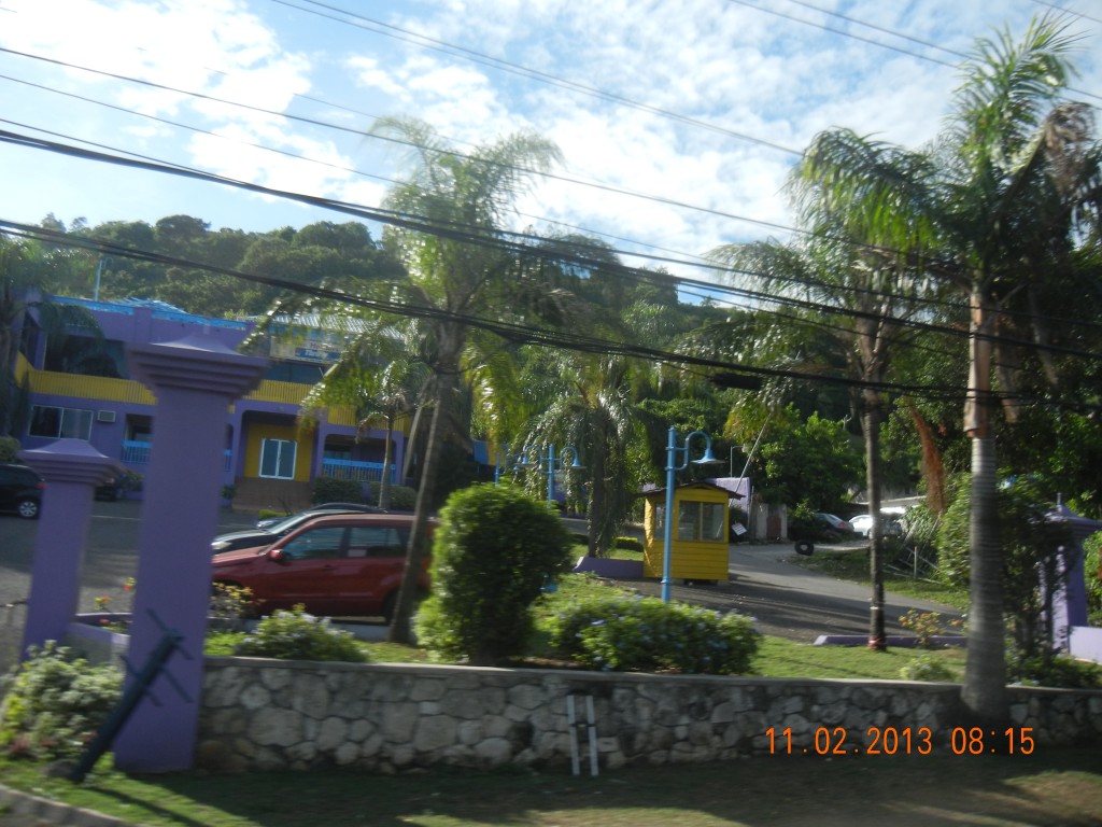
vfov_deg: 46.8
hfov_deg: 60.0
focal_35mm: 30
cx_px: 551
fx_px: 955
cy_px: 414
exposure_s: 1/265
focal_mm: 5.4
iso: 160
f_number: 7
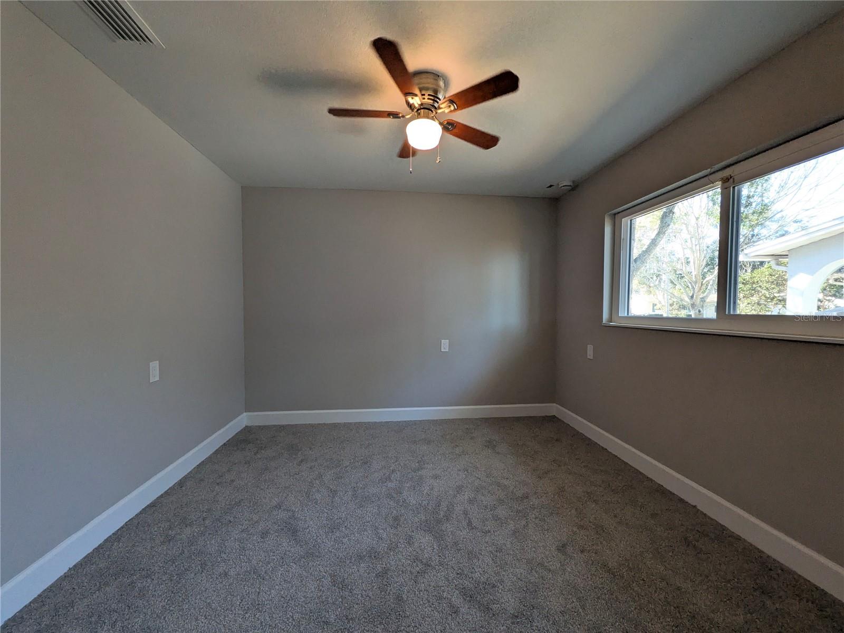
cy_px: 316
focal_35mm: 14
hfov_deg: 102.1
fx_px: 341
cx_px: 422
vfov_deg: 85.7
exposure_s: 1/140
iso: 185
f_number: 2.2
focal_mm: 1.85
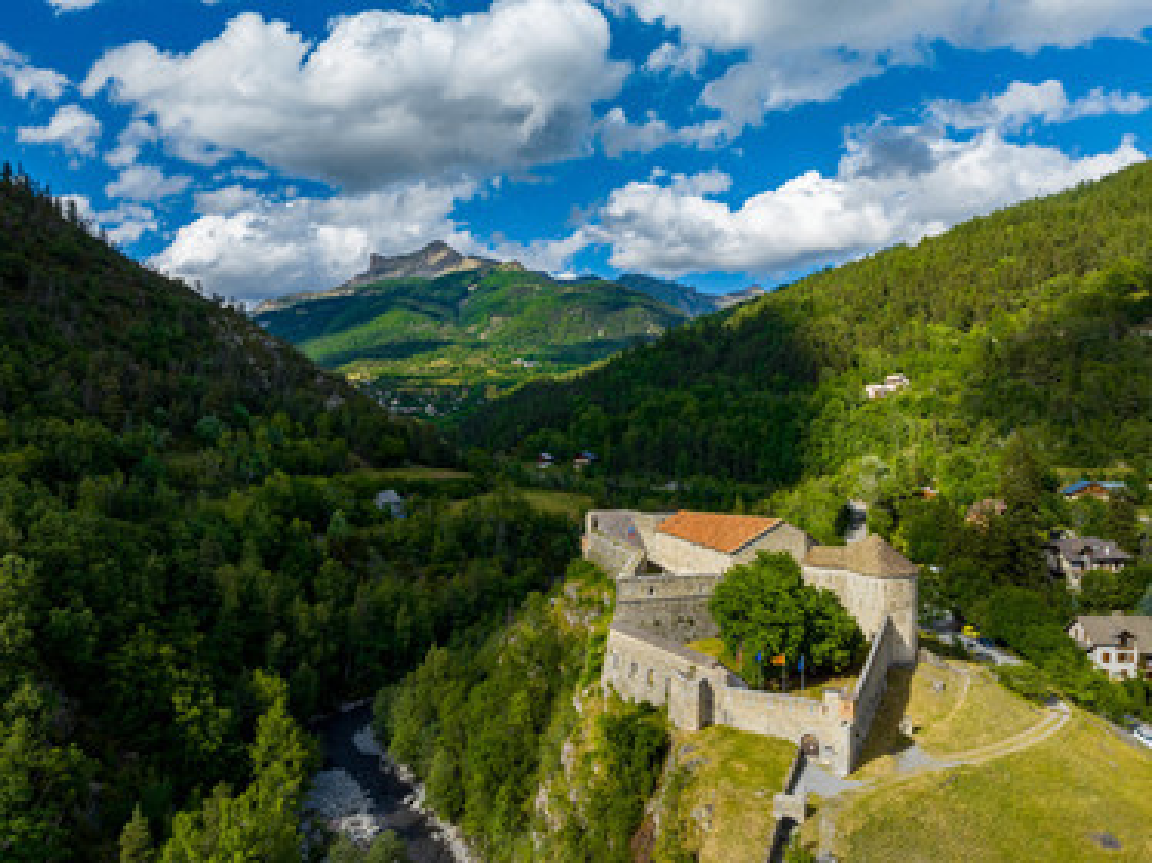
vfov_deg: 56.8
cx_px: 576
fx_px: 798
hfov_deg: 71.6
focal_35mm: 24
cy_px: 432
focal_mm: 12.3
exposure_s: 1/200
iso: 200
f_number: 11
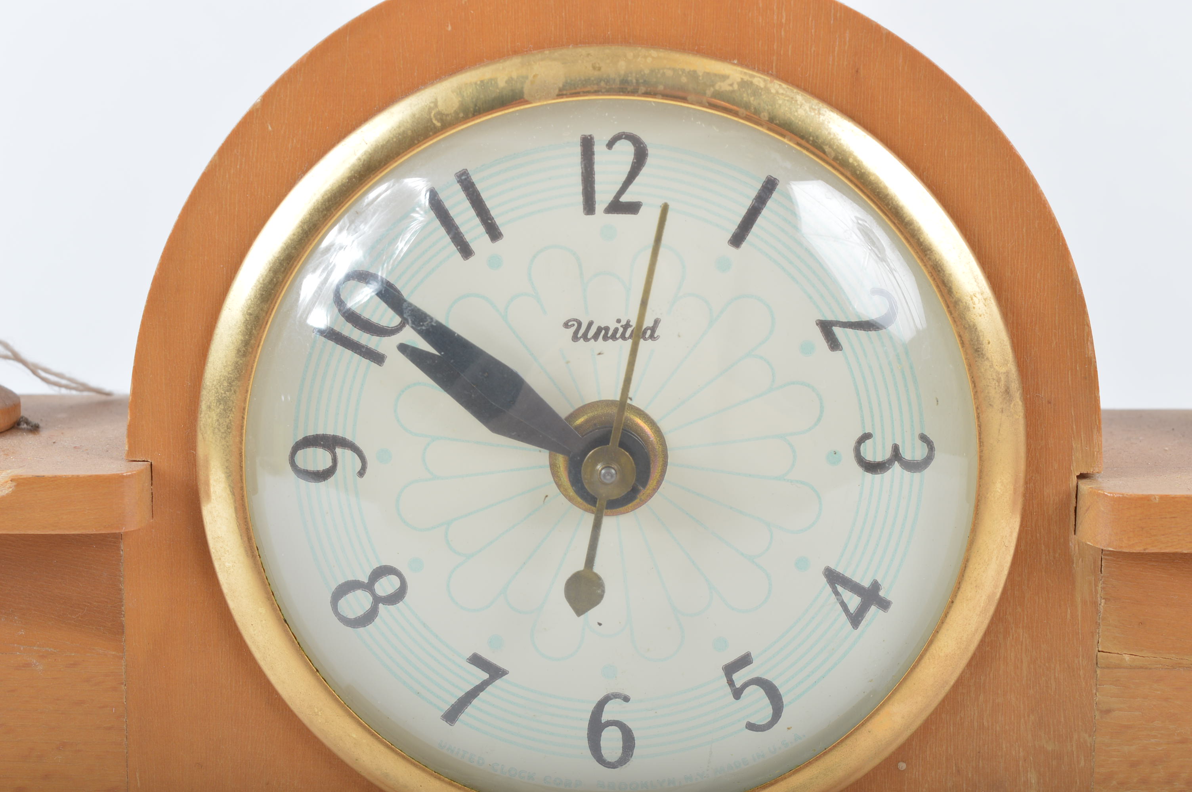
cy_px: 396
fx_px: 2729
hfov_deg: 24.6
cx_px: 596
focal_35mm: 82
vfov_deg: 16.5
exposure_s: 1/200
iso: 100
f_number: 13
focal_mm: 55
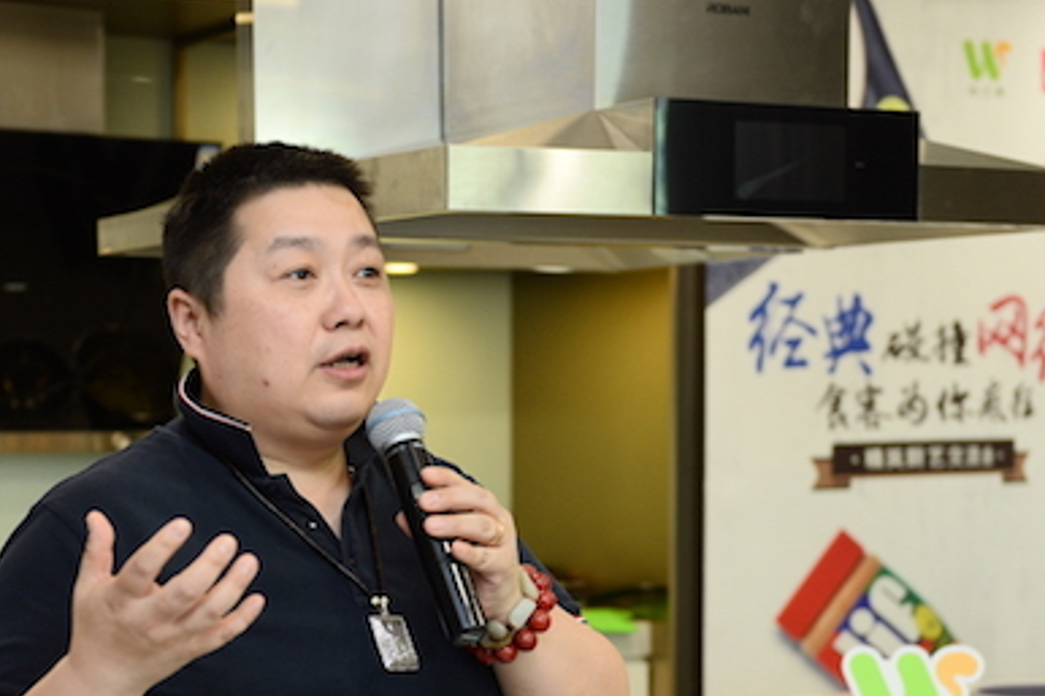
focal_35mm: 83
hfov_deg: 24.4
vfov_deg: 16.4
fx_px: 2408
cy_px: 506
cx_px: 422
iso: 1250
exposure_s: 1/250
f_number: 3.2
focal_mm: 50
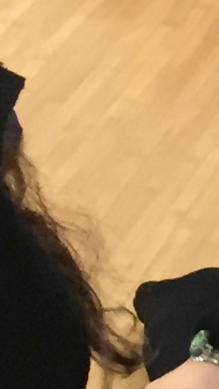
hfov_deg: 4.7
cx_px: 876
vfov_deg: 9.2
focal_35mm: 233
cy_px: -18
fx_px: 2407
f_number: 2.2
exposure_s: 1/15
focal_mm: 4.15
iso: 250
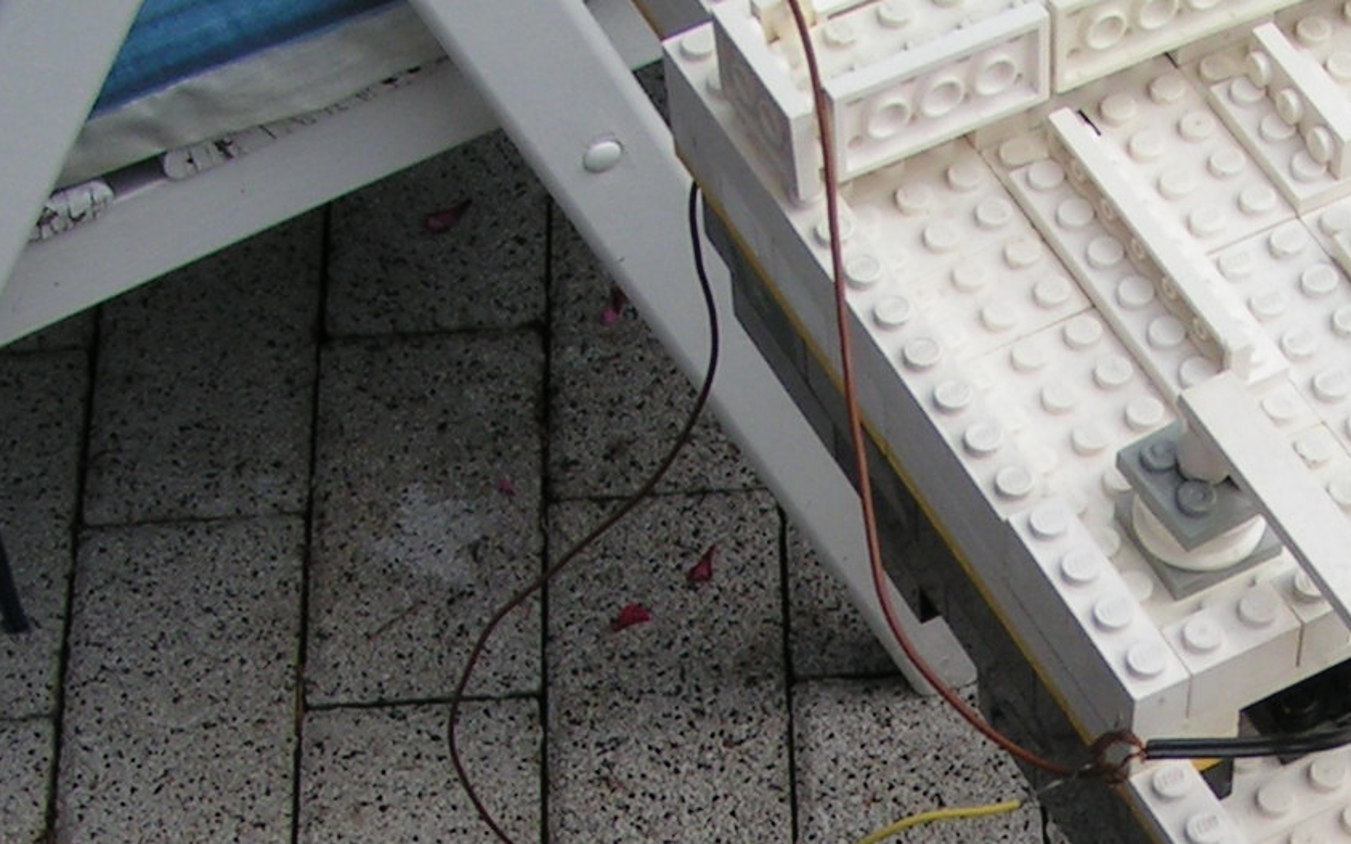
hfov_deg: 21.0
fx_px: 3608
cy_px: 988
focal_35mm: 98
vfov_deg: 13.0
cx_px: 1049
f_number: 5.6
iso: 50
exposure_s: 1/400
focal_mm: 5.8
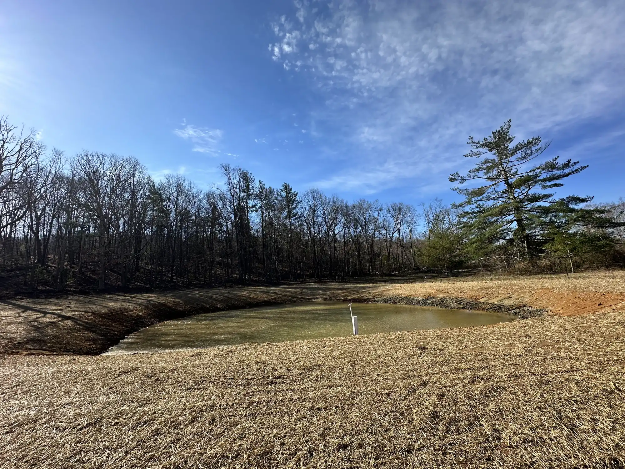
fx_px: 253
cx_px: 312
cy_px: 234
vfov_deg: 85.7
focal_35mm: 14
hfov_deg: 102.1
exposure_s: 1/1473
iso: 40
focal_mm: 2.22
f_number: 2.2
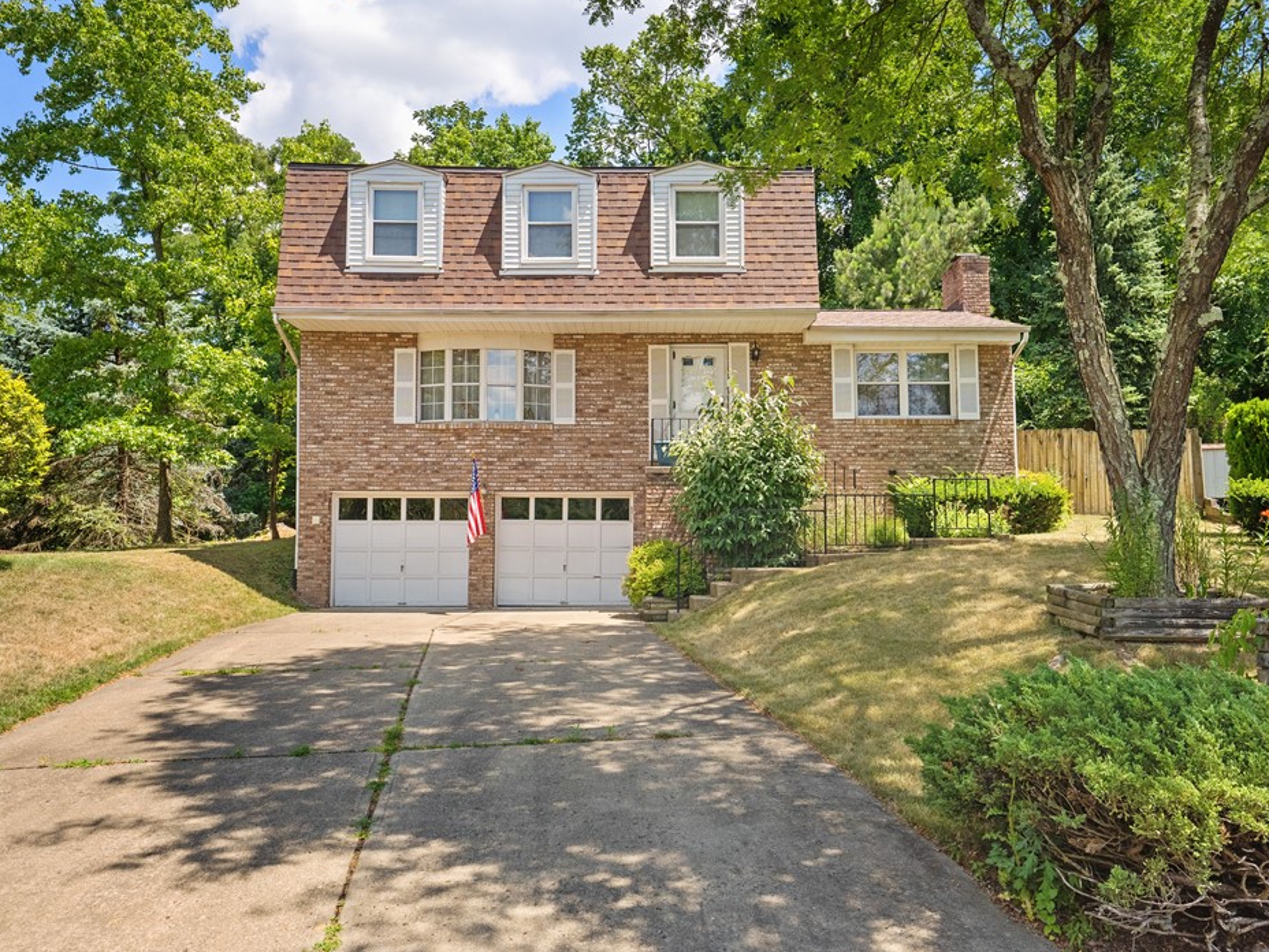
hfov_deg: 65.3
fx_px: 990
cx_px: 645
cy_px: 486
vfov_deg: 51.4
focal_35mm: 27
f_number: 9
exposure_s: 1/2500
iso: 2000
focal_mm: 24
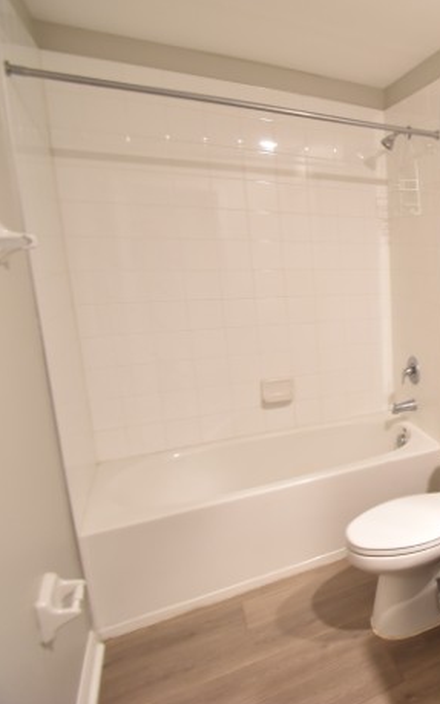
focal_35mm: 24
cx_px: 523
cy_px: 340
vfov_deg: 74.8
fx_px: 460
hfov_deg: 38.4
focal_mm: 10
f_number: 3.5
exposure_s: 1/15
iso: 800
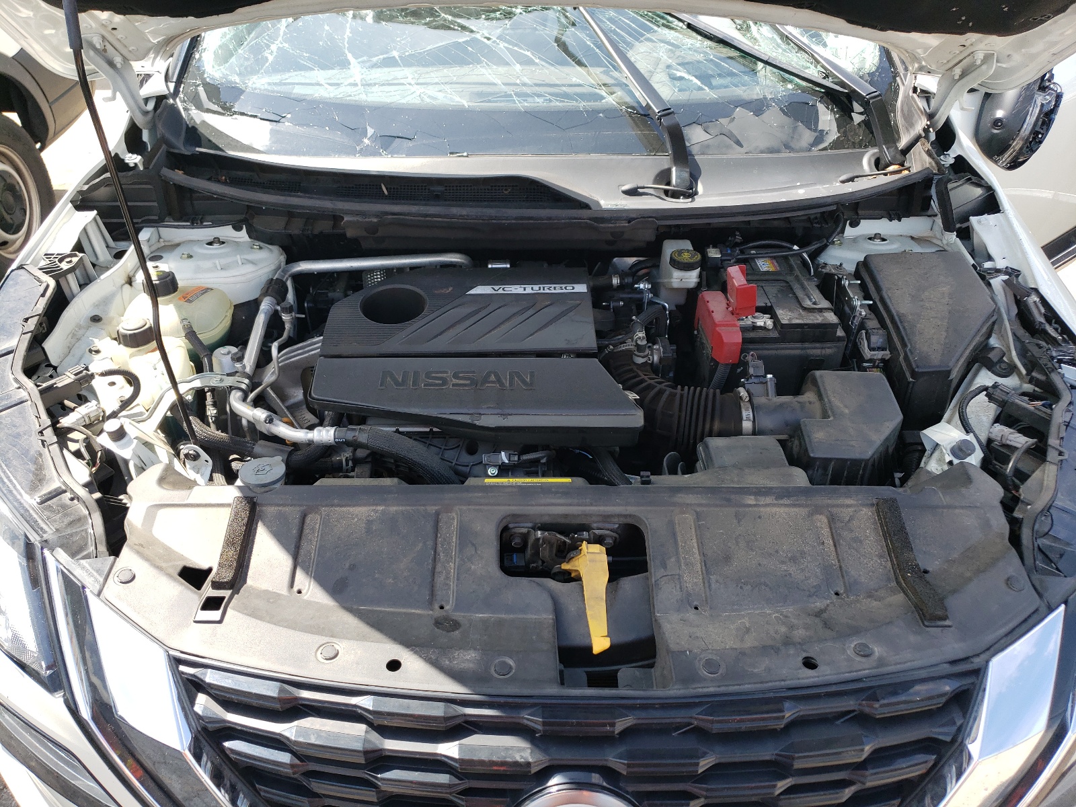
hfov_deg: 67.3
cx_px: 538
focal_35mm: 26
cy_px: 404
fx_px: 808
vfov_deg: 53.1
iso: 50
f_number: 1.5
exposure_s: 1/714
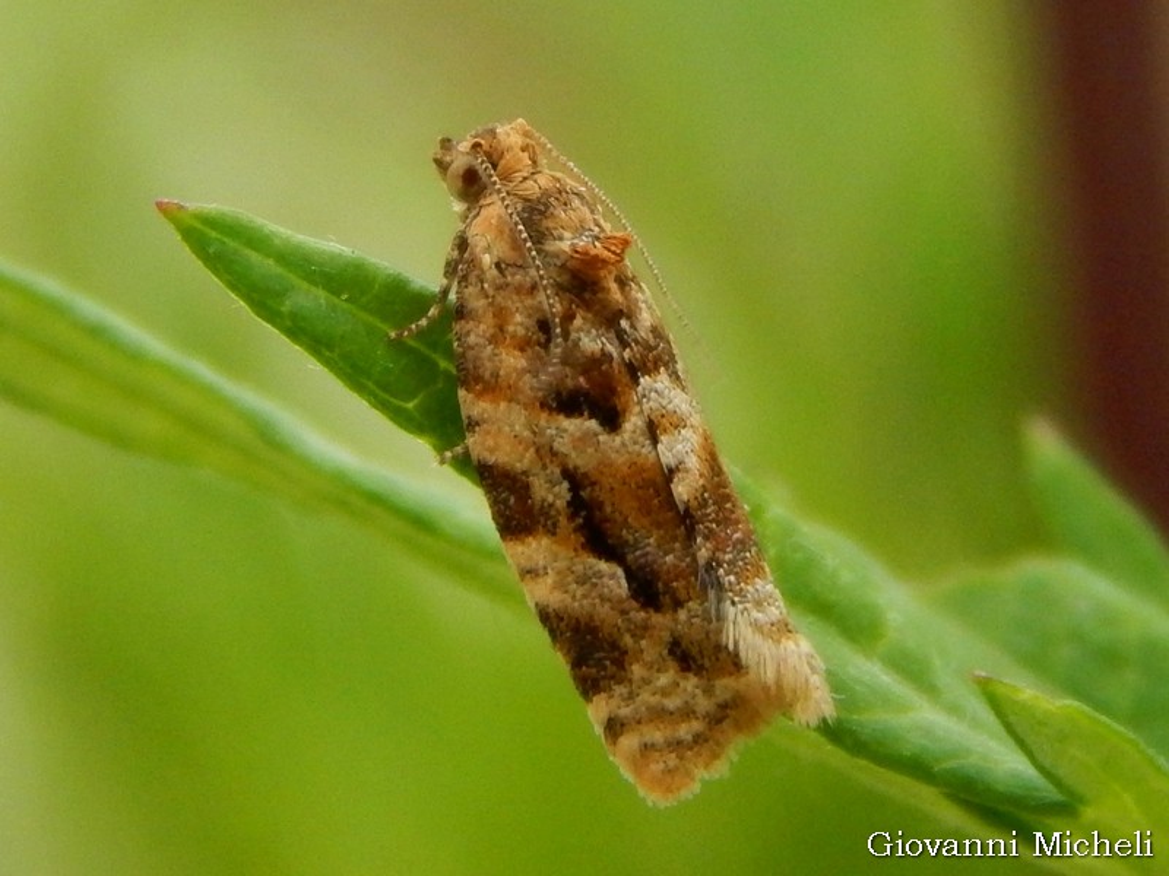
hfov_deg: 13.9
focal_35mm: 142
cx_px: 584
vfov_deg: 10.4
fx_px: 4795
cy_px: 438
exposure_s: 1/125
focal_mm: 25.3
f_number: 4.9
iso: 400
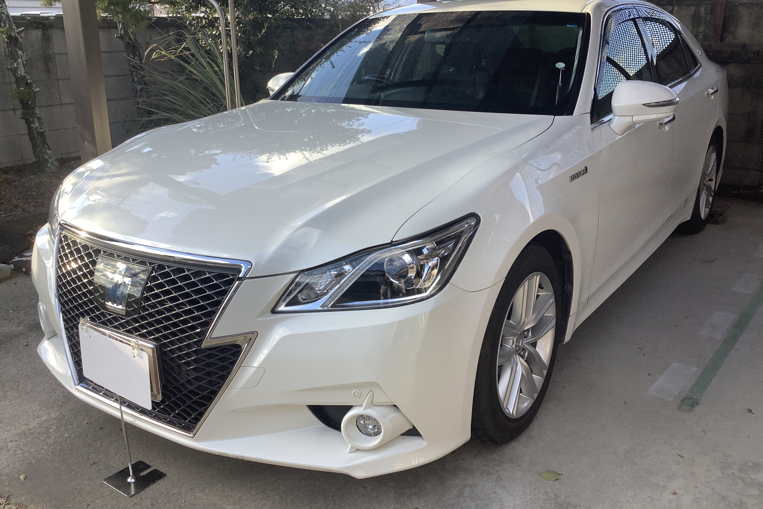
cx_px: 389
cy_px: 257
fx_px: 699
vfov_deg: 40.0
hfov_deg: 57.2
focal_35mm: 33
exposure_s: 1/261
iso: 25
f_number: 2.4
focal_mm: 3.3
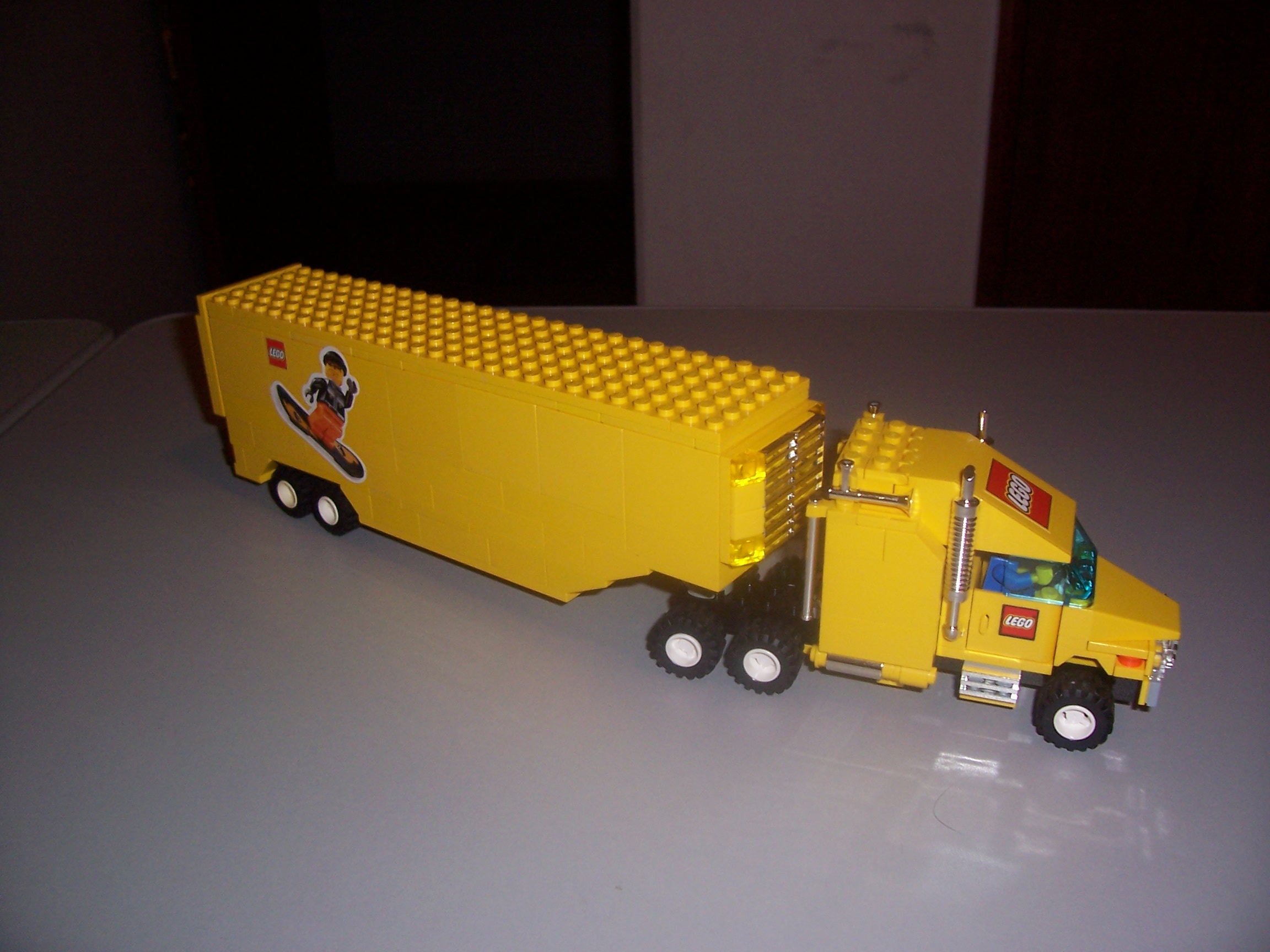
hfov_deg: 54.0
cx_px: 635
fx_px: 1247
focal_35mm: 34
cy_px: 476
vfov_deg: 41.8
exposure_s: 1/60
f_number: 2.7
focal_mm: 5.6
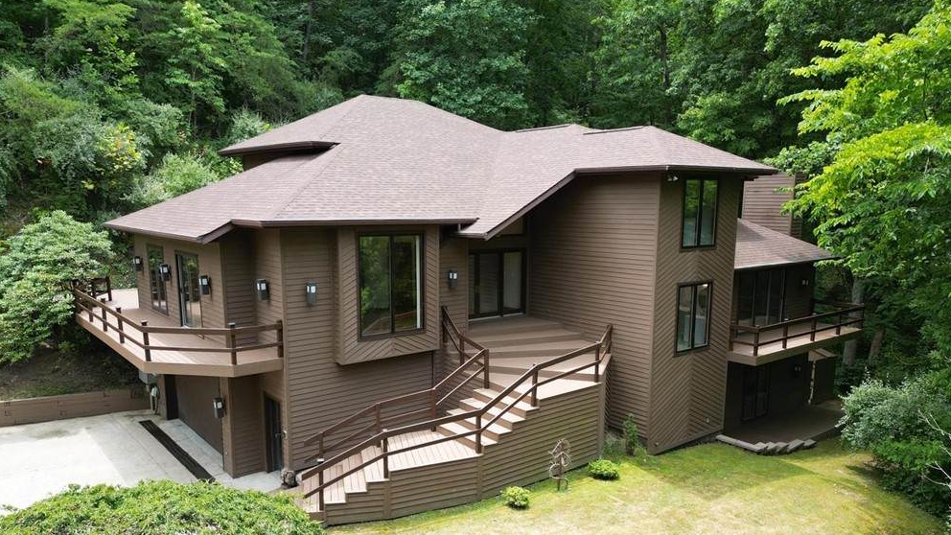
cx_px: 473
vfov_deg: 42.7
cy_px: 317
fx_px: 681
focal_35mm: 27
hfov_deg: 69.9
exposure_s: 1/640
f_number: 1.7
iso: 130
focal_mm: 6.72
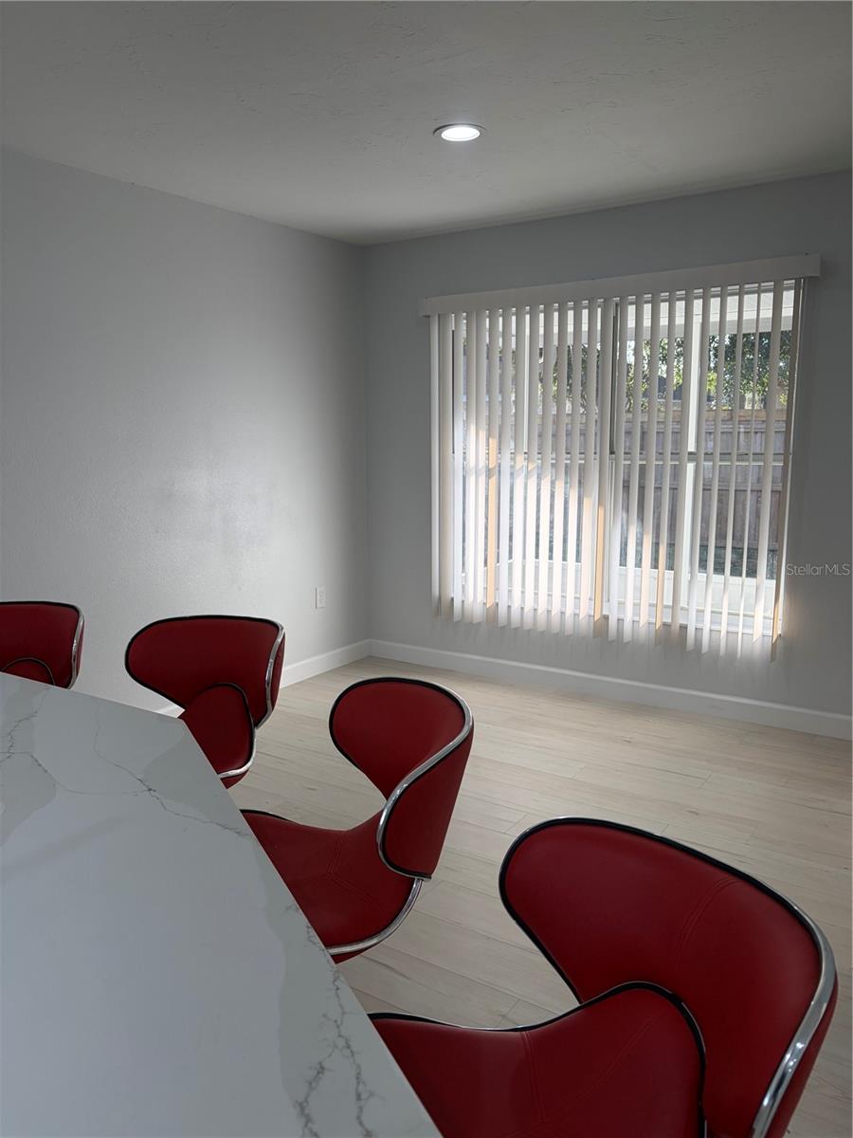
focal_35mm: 26
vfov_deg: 67.3
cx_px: 426
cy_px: 569
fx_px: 854
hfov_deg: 53.1
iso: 50
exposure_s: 1/282
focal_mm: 5.96
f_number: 1.6
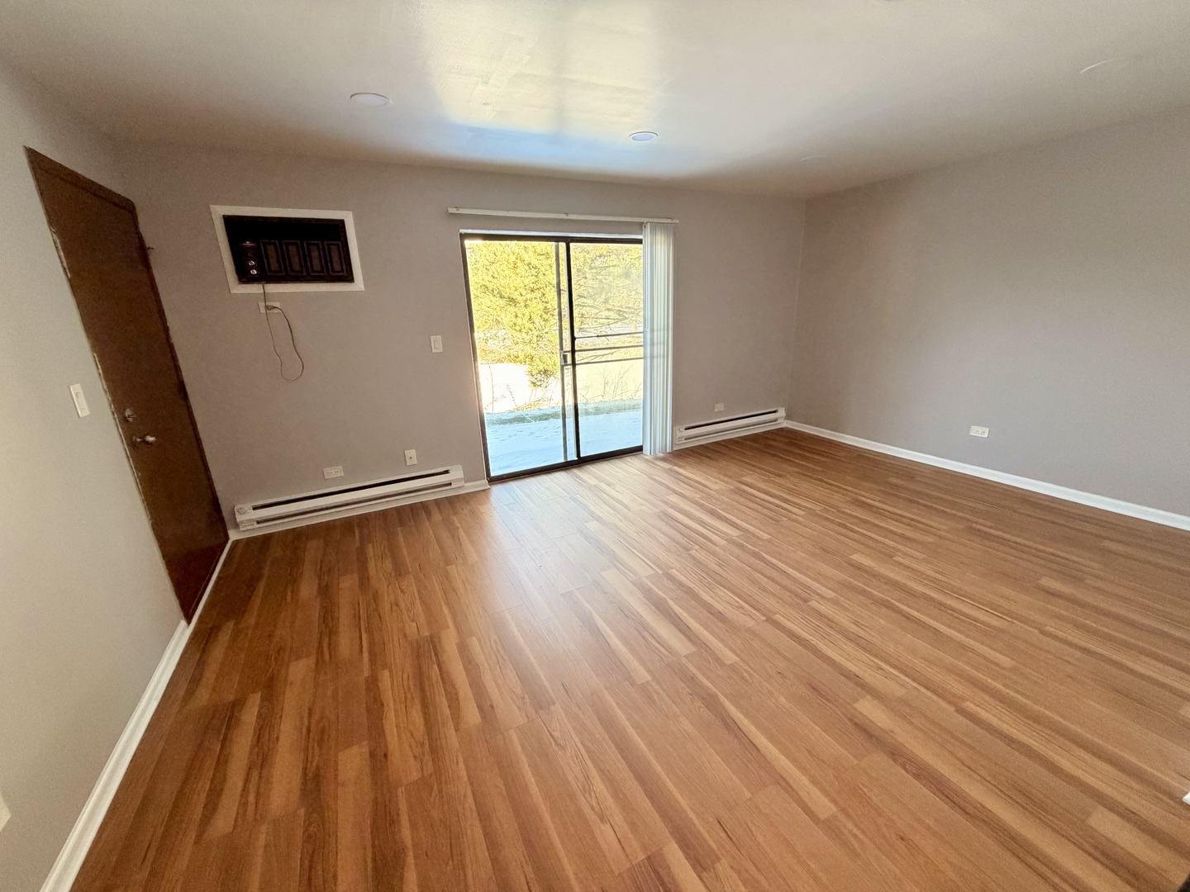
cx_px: 595
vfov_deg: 85.7
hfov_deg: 102.1
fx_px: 481
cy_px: 446
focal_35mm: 14
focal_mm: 2.22
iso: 320
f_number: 2.2
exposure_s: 1/121
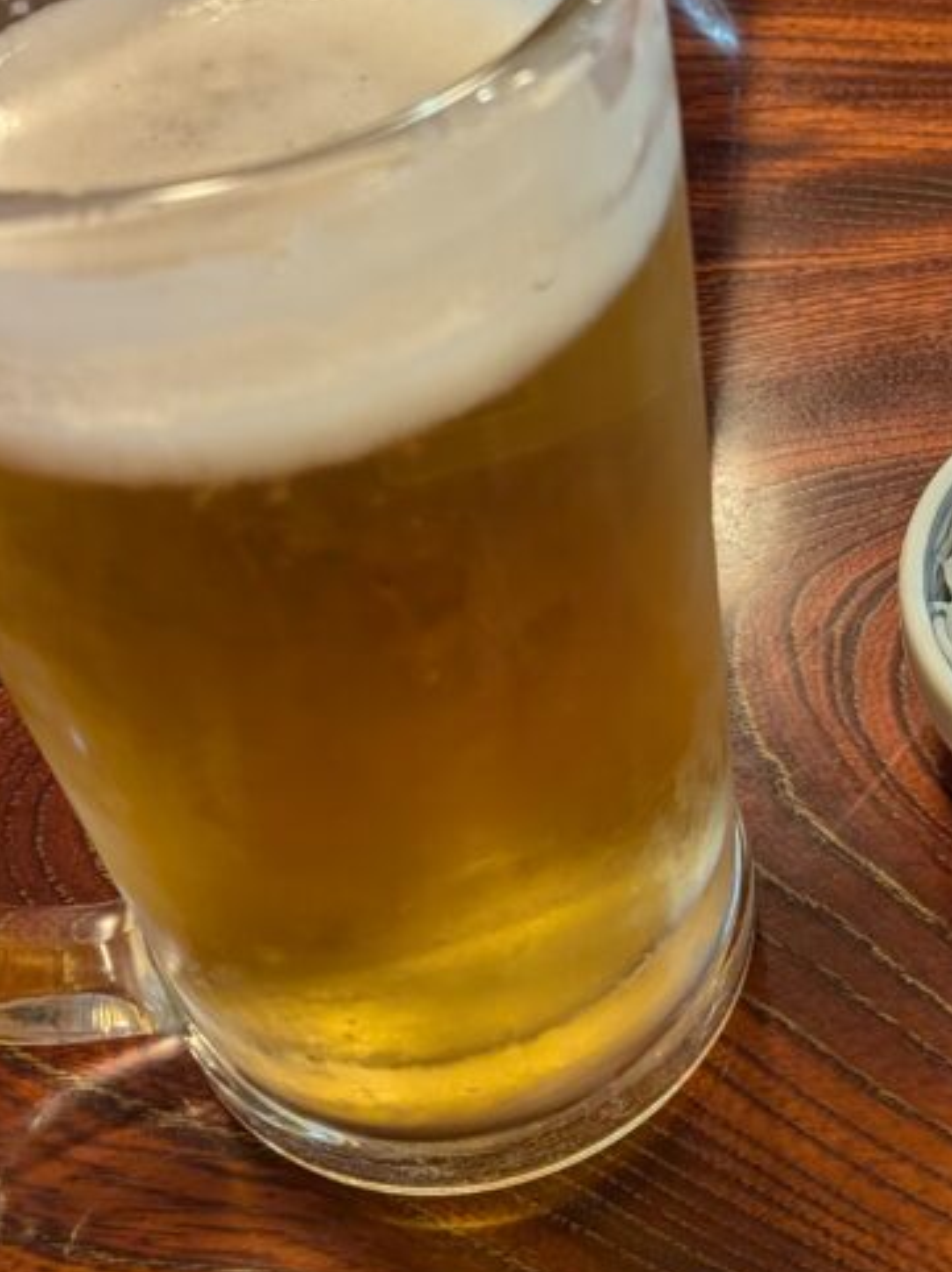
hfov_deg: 27.8
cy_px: 549
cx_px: 791
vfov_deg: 37.4
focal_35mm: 51
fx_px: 1872
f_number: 1.7
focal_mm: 4.53
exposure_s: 1/83.1
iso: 25
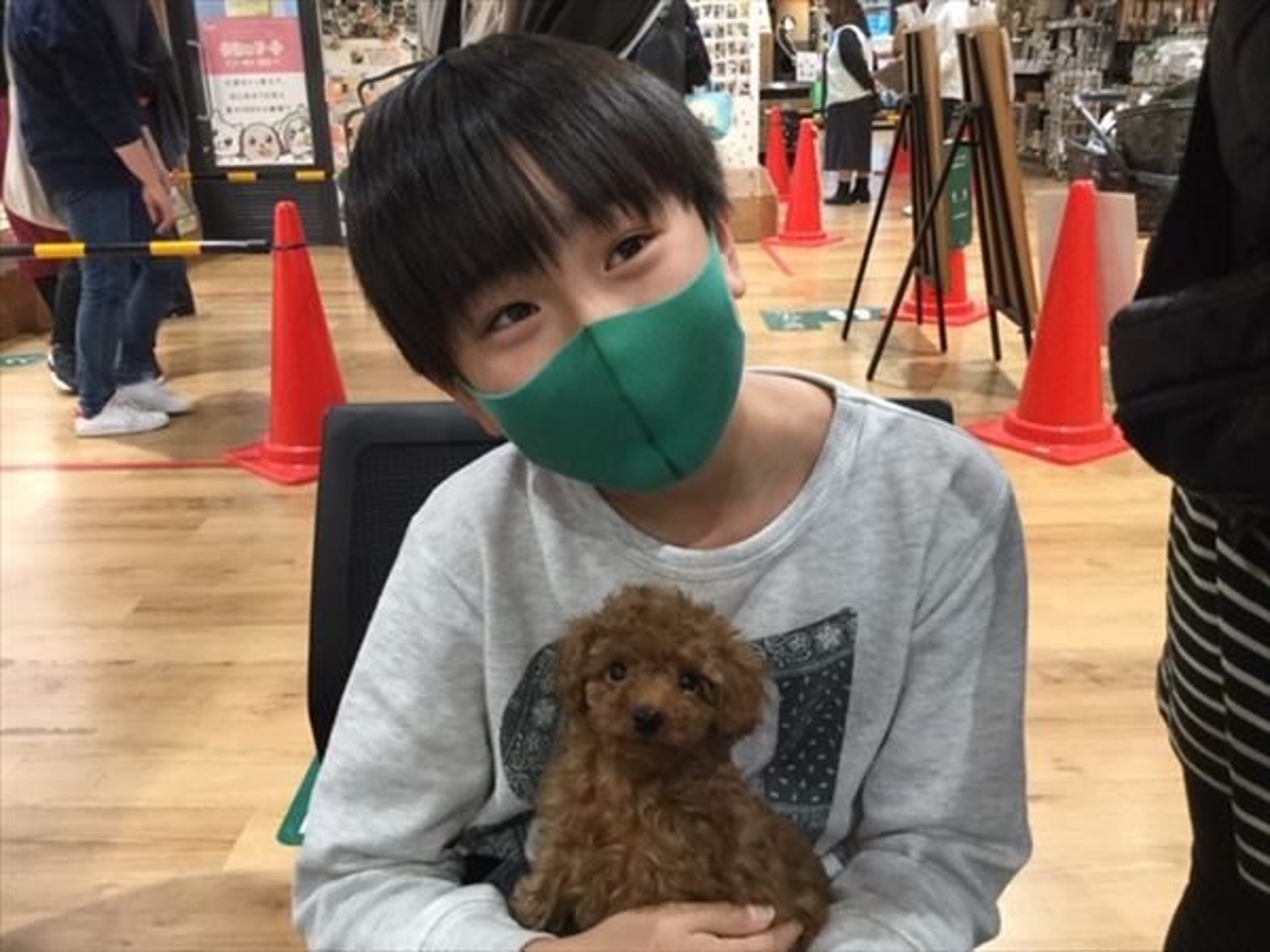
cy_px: 476
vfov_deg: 45.4
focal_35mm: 31
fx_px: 1137
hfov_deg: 58.4
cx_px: 635
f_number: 2.4
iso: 100
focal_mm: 3.3
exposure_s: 1/30
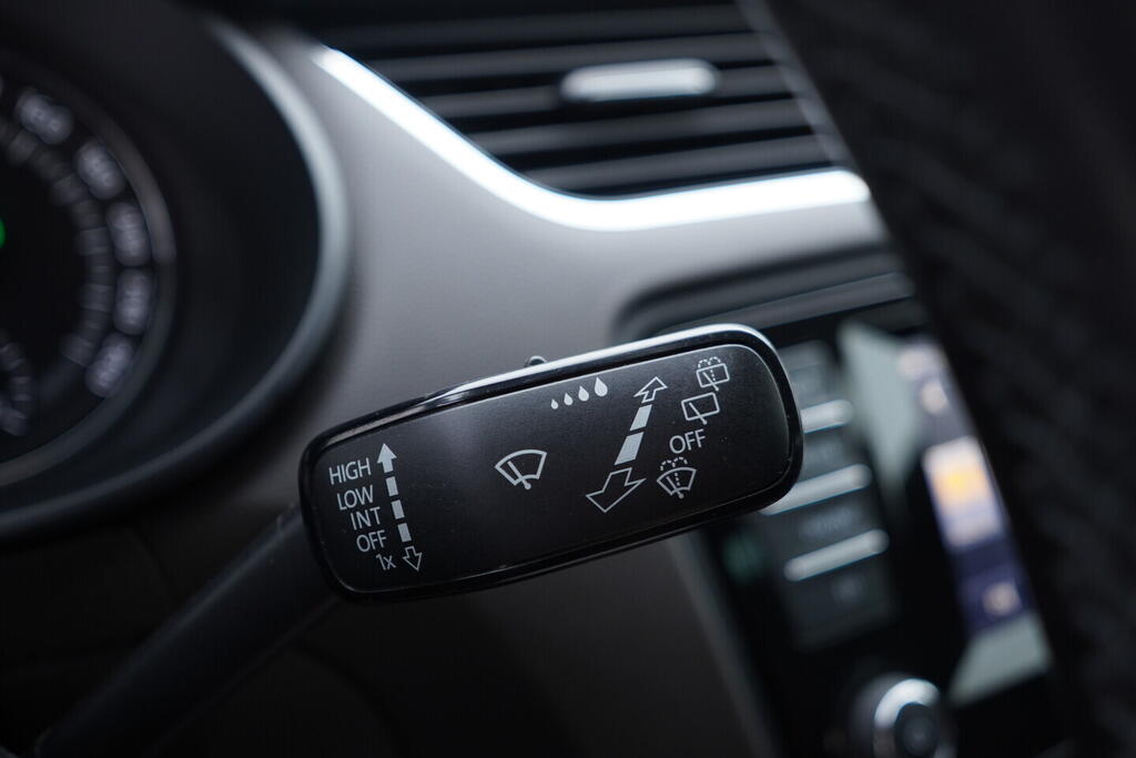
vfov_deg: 36.9
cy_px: 379
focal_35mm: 36
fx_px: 1136
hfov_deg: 53.1
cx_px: 568
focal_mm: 24
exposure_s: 1/40
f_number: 2.8
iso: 250
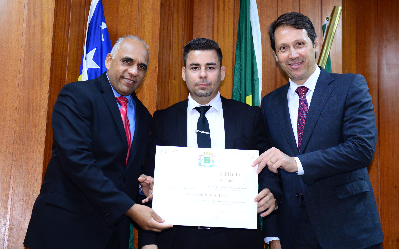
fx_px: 652
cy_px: 127
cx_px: 200
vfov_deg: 21.6
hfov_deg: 34.0
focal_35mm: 60
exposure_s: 1/60
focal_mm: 58
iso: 1600
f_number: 3.5
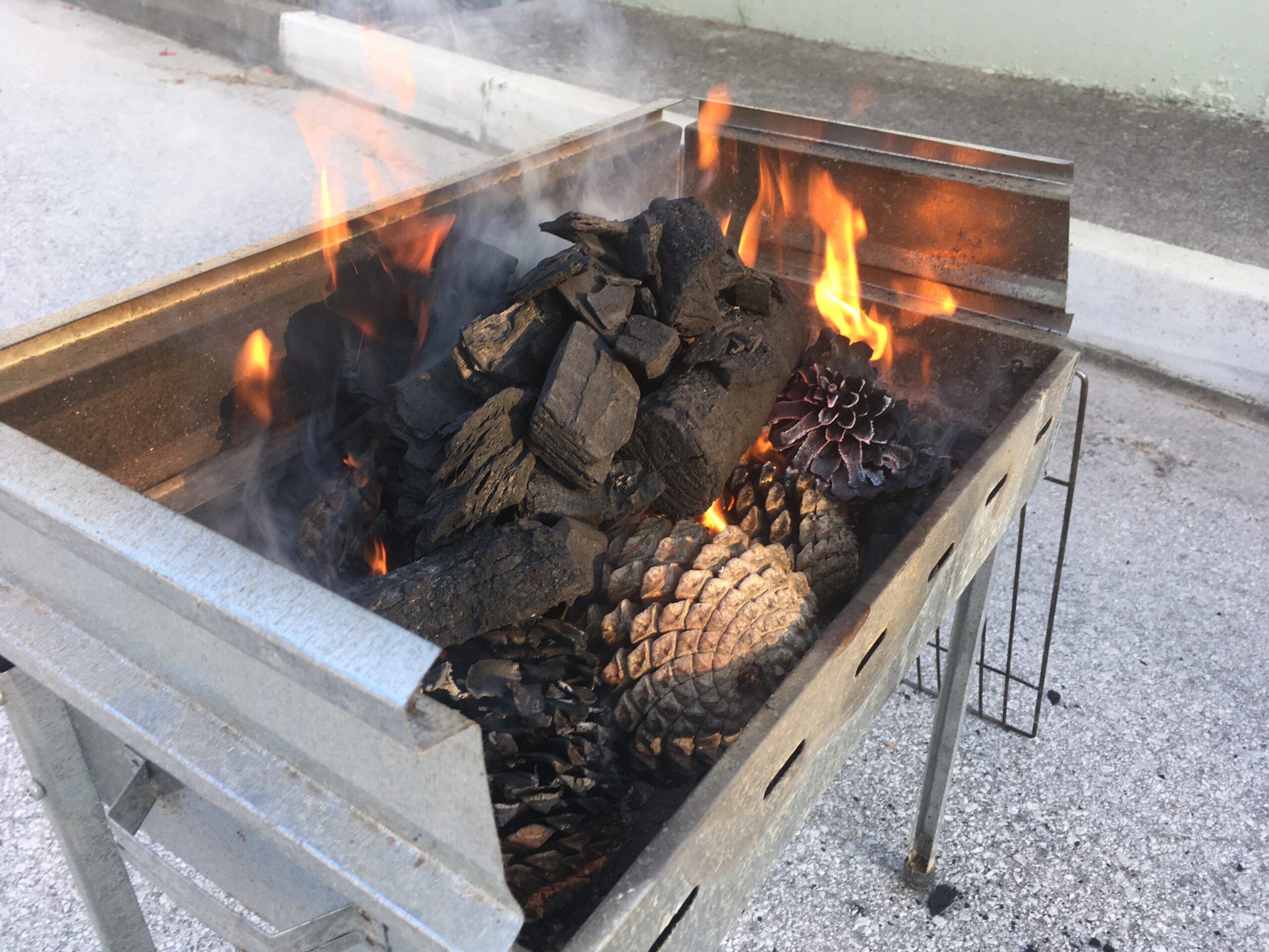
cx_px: 634
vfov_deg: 48.2
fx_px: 1063
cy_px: 476
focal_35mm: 29
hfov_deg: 61.7
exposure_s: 1/100
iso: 25
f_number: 2.2
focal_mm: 4.15
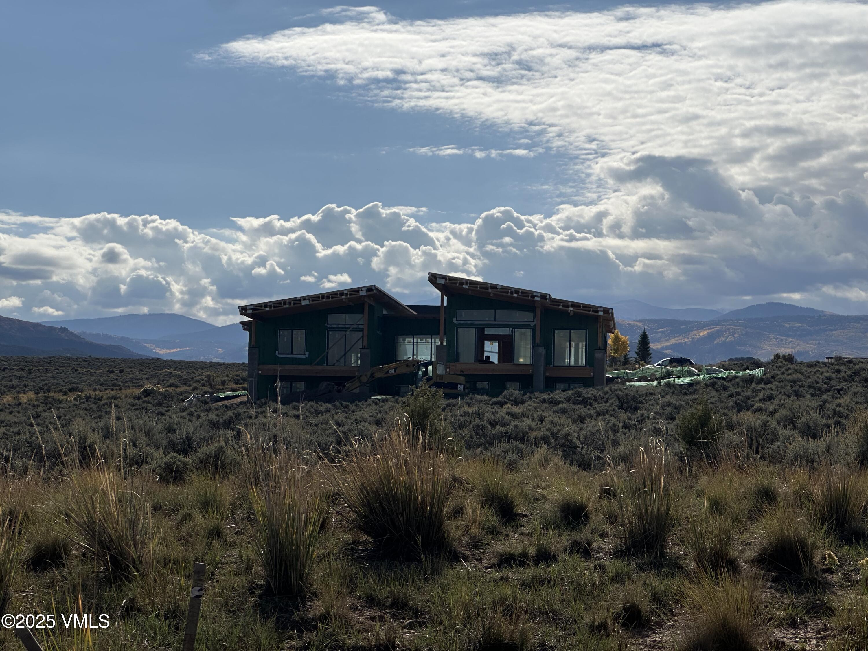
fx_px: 1931
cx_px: 434
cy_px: 326
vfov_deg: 19.1
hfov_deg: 25.3
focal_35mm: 77
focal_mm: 9
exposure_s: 1/3425
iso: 32
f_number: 2.8
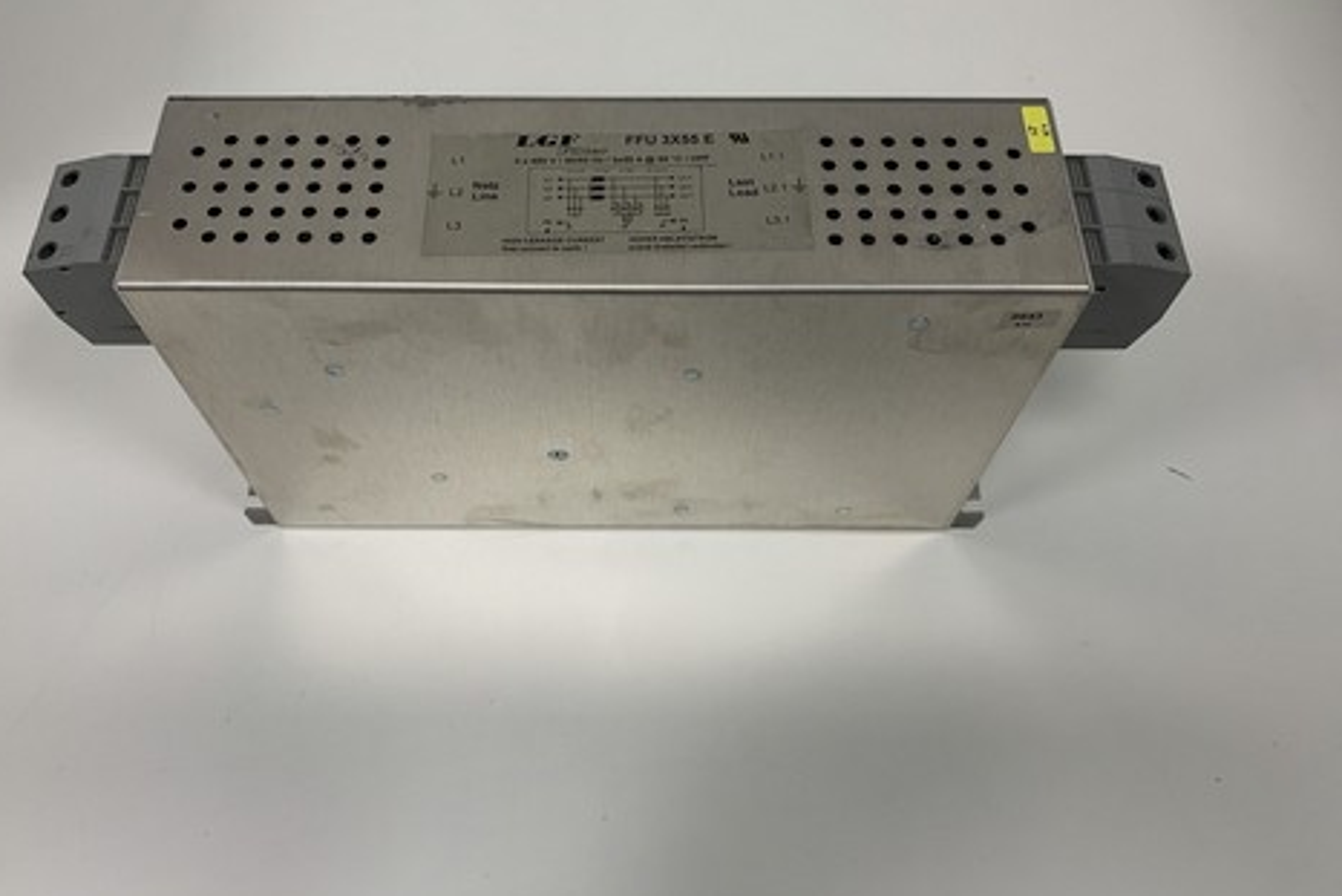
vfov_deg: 45.0
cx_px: 634
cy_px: 462
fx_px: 1081
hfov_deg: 63.6
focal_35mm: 29
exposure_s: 1/100
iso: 80
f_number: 1.8
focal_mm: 4.25
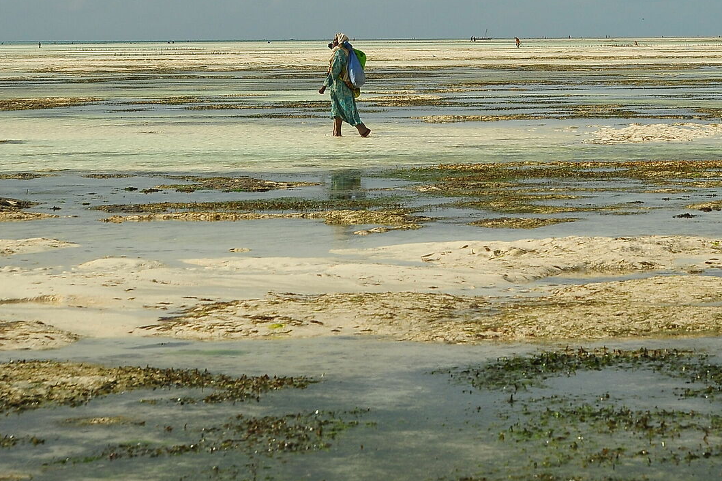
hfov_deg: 12.1
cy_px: 23
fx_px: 3408
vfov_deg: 8.0
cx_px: 541
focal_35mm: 170
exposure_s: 1/2500
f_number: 8
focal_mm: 75
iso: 640
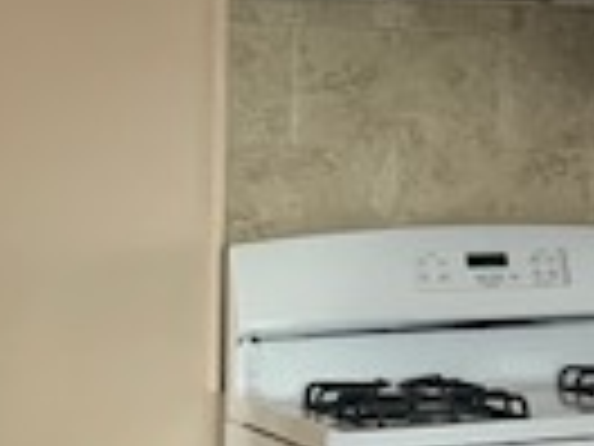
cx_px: 1390
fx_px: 2162
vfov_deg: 11.7
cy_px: 144
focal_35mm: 126
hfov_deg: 12.5
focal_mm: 4.25
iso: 160
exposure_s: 1/60
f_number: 1.8
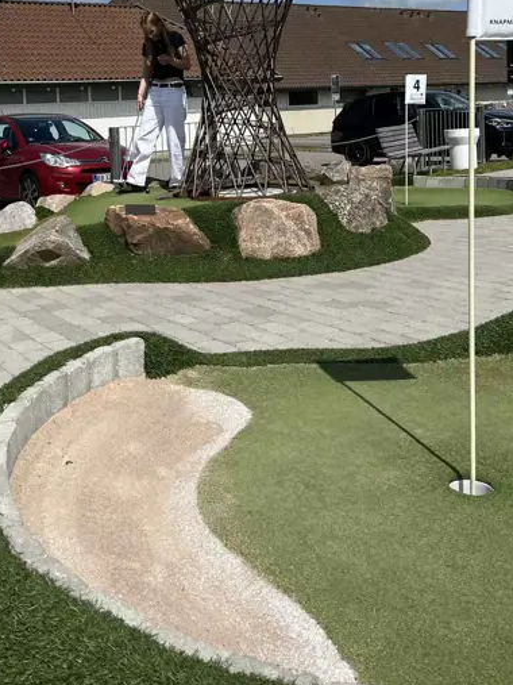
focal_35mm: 41
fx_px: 810
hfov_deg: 34.2
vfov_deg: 43.8
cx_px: 111
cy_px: 147
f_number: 1.6
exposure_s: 1/6897
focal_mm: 5.1
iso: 50
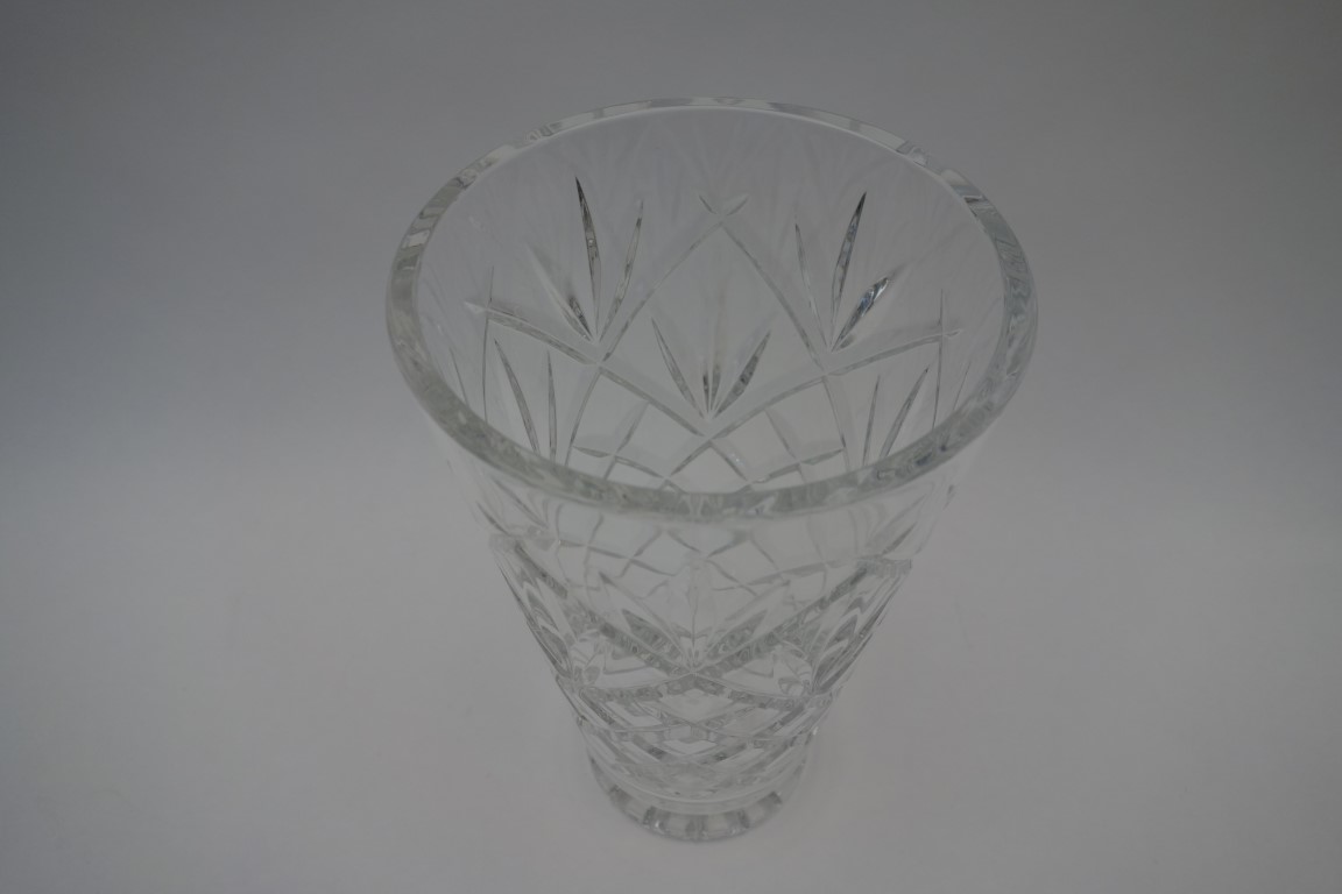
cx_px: 671
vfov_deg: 46.4
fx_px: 1044
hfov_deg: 65.5
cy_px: 447
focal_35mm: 28
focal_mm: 10.4
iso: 125
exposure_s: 1/100
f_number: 3.2
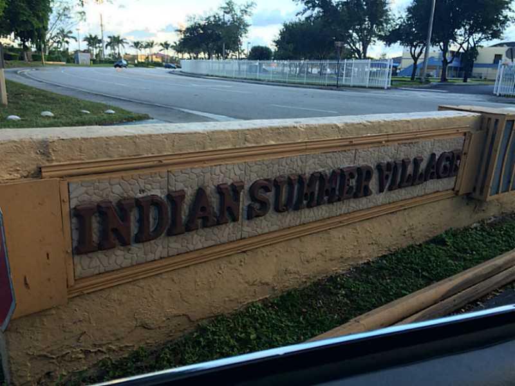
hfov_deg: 61.7
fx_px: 431
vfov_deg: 48.2
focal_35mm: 29
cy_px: 193
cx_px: 258
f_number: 2.2
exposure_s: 1/120
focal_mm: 4.15
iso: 50
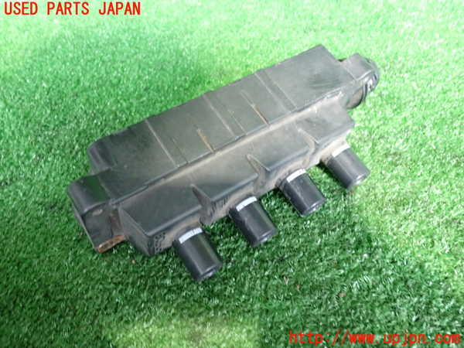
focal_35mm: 30
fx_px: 402
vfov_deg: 46.8
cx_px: 232
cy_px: 174
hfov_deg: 60.0
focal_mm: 5.4
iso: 800
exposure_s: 1/15
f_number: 2.3
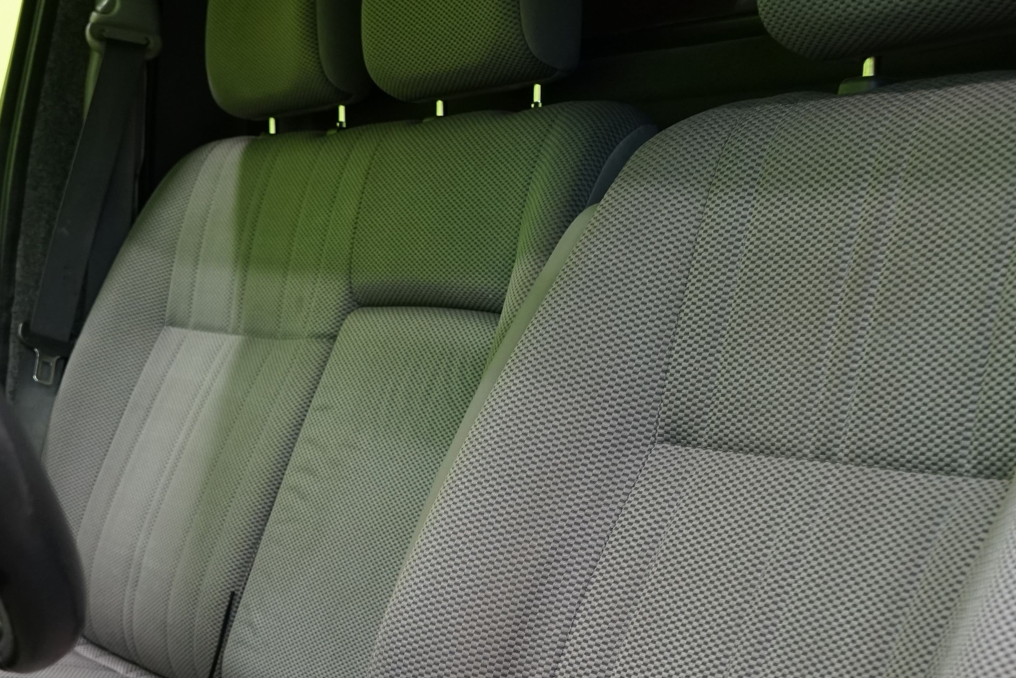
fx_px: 1834
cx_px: 267
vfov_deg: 20.5
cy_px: 593
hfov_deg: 30.5
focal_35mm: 65
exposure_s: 1/25
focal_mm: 31
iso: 1250
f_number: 5.6
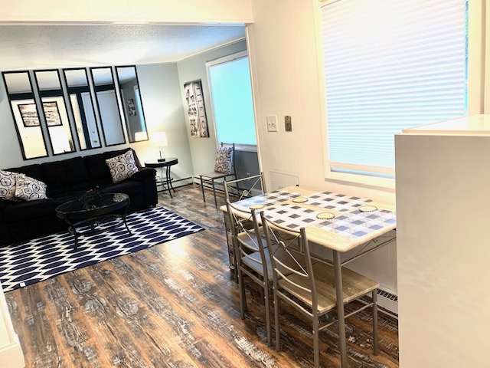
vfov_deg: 53.1
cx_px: 245
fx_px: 368
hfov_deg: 67.3
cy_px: 184
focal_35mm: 26
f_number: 1.8
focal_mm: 4.25
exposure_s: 1/60
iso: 125
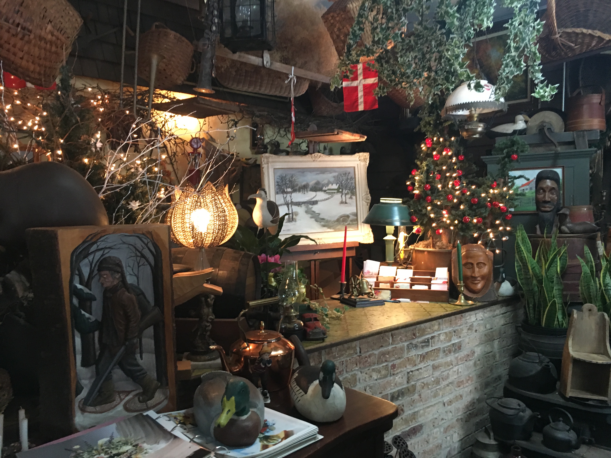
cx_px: 306
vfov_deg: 48.2
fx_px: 512
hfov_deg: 61.7
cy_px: 229
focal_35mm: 29
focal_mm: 4.15
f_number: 2.2
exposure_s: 1/20
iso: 200
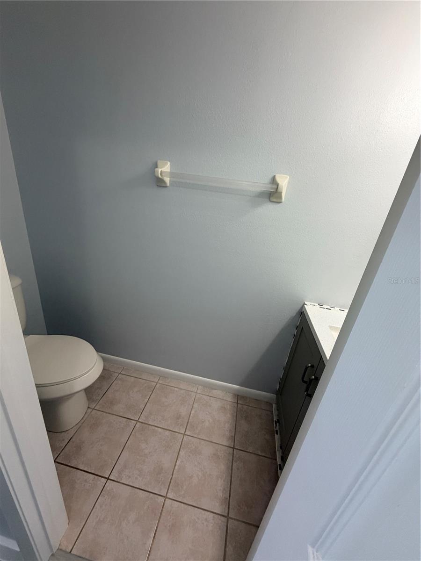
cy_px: 280
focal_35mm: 14
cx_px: 210
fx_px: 227
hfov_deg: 85.7
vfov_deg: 102.1
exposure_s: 1/120
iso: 320
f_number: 2.2
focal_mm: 2.22
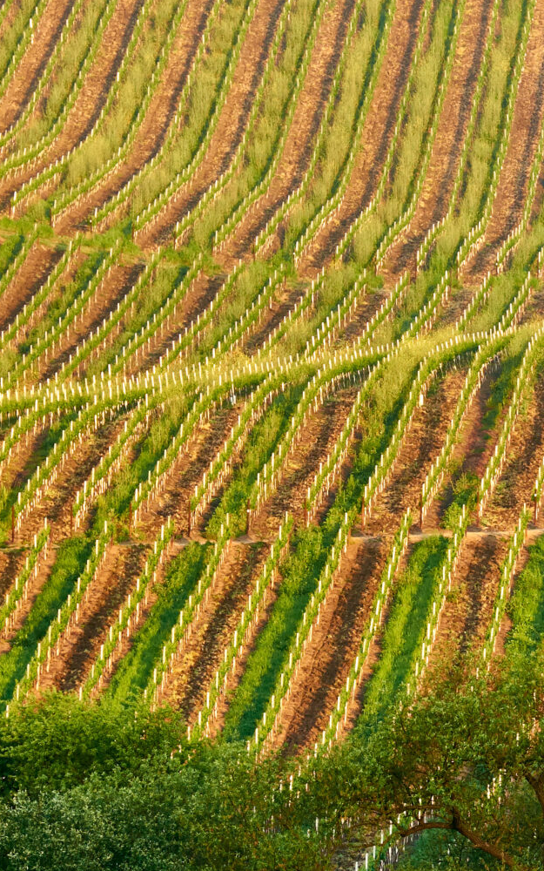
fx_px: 11078
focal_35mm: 467
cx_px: 767
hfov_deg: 2.8
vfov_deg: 4.5
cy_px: 536
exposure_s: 1/90
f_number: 5.6
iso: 200
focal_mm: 119.2
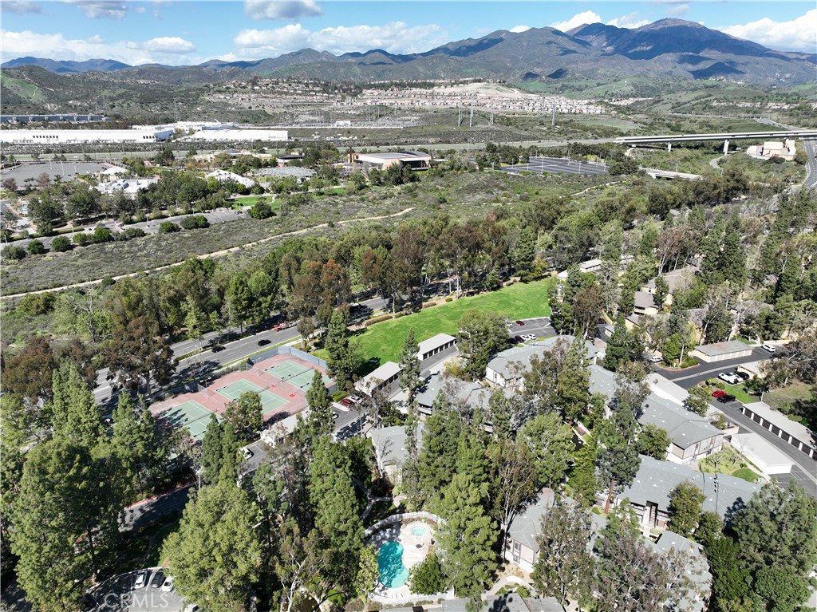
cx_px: 408
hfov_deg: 71.6
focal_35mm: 24
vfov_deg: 56.8
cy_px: 306
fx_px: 566
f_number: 2.8
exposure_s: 1/1600
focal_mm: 12.29
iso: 120
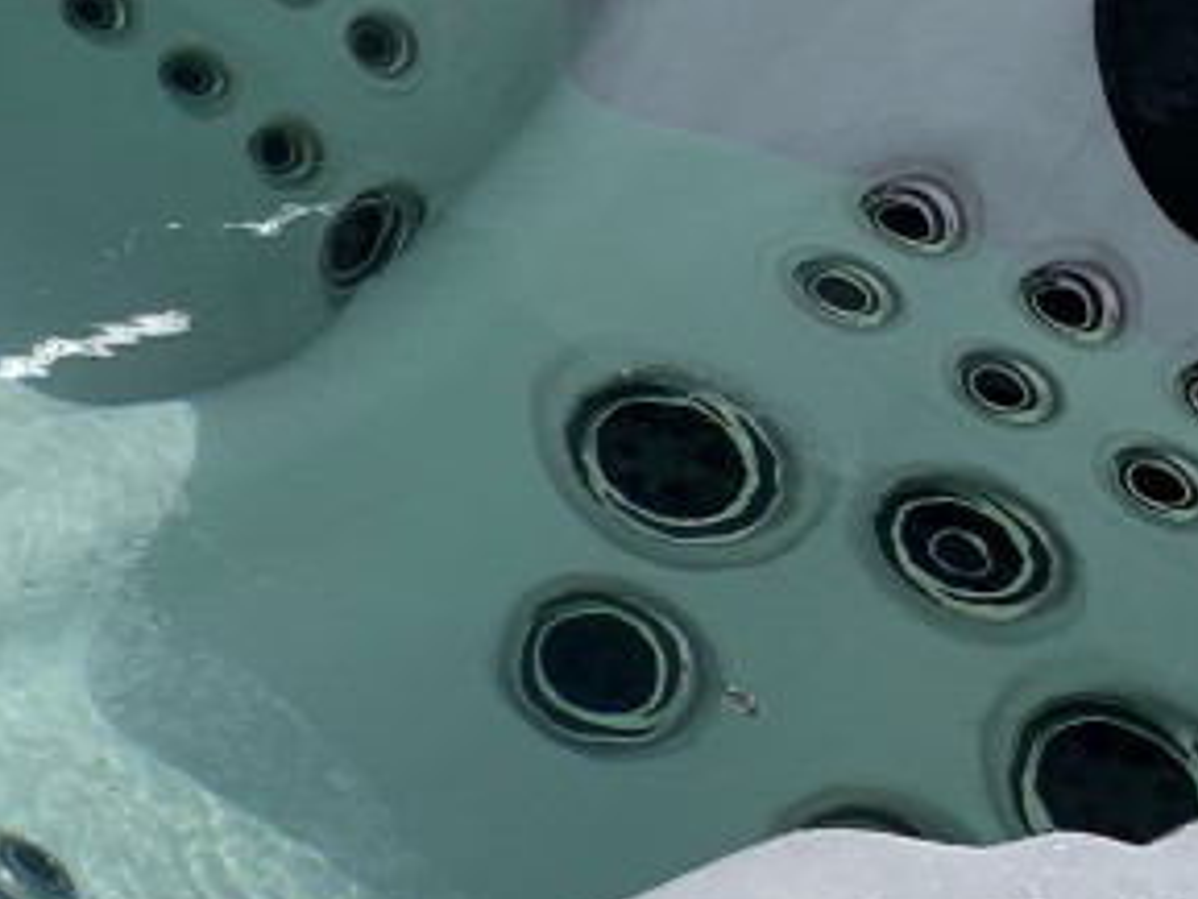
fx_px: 3185
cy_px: 858
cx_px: -572
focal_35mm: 92
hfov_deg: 18.9
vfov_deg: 15.8
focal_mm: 4.25
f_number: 1.8
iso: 25
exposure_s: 1/5405
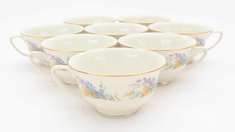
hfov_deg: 40.6
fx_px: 318
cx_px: 119
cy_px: 65
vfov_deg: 23.5
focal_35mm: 51
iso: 250
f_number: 13
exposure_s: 1/80
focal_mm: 32
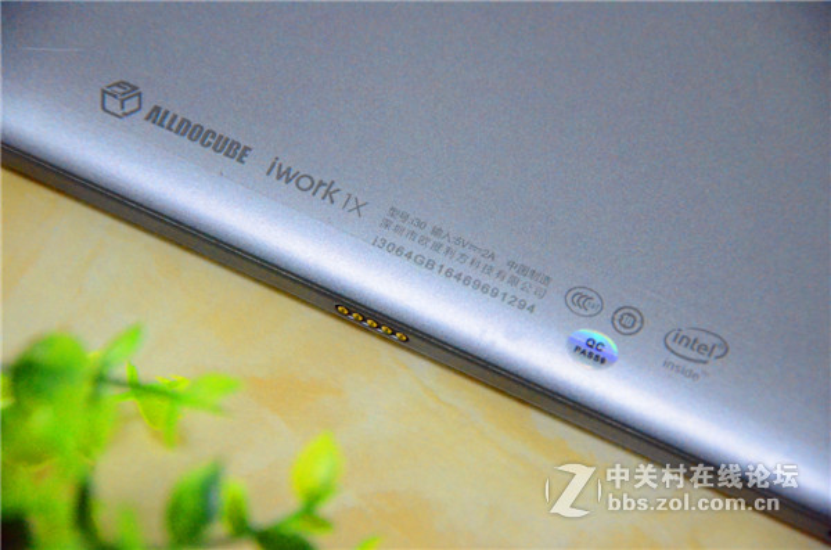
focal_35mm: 138
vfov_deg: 9.9
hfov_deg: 14.9
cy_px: 275
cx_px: 416
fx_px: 3178
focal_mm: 92
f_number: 5.6
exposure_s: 1/100
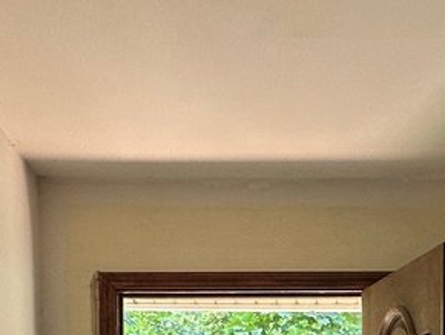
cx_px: 259
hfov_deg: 26.6
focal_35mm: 73
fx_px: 939
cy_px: 466
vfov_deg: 18.4
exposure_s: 1/99
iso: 100
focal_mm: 2.22
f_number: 2.2
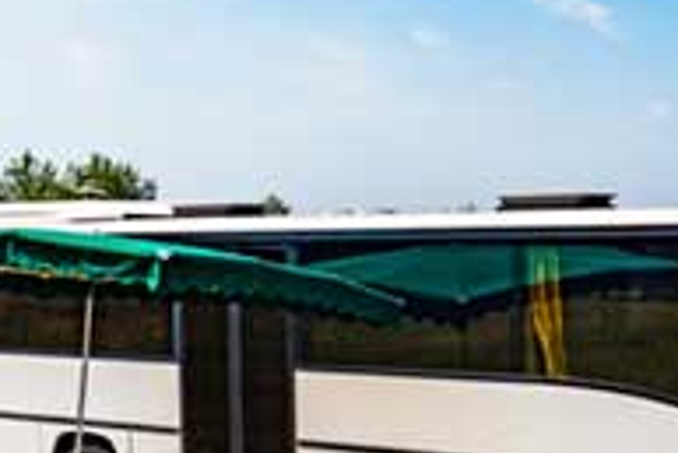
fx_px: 1187
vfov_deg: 21.3
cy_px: 383
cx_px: 429
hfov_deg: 31.7
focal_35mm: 63
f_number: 10
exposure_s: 1/250
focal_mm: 29
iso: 100
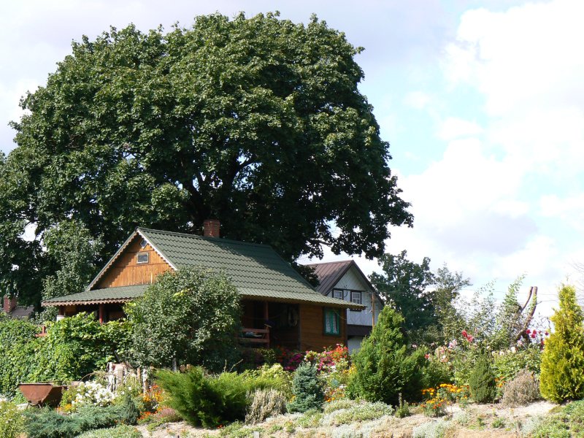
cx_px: 292
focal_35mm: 106
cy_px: 219
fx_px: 1788
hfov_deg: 18.5
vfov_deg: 14.0
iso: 80
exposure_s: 1/320
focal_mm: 17.7
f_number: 5.6
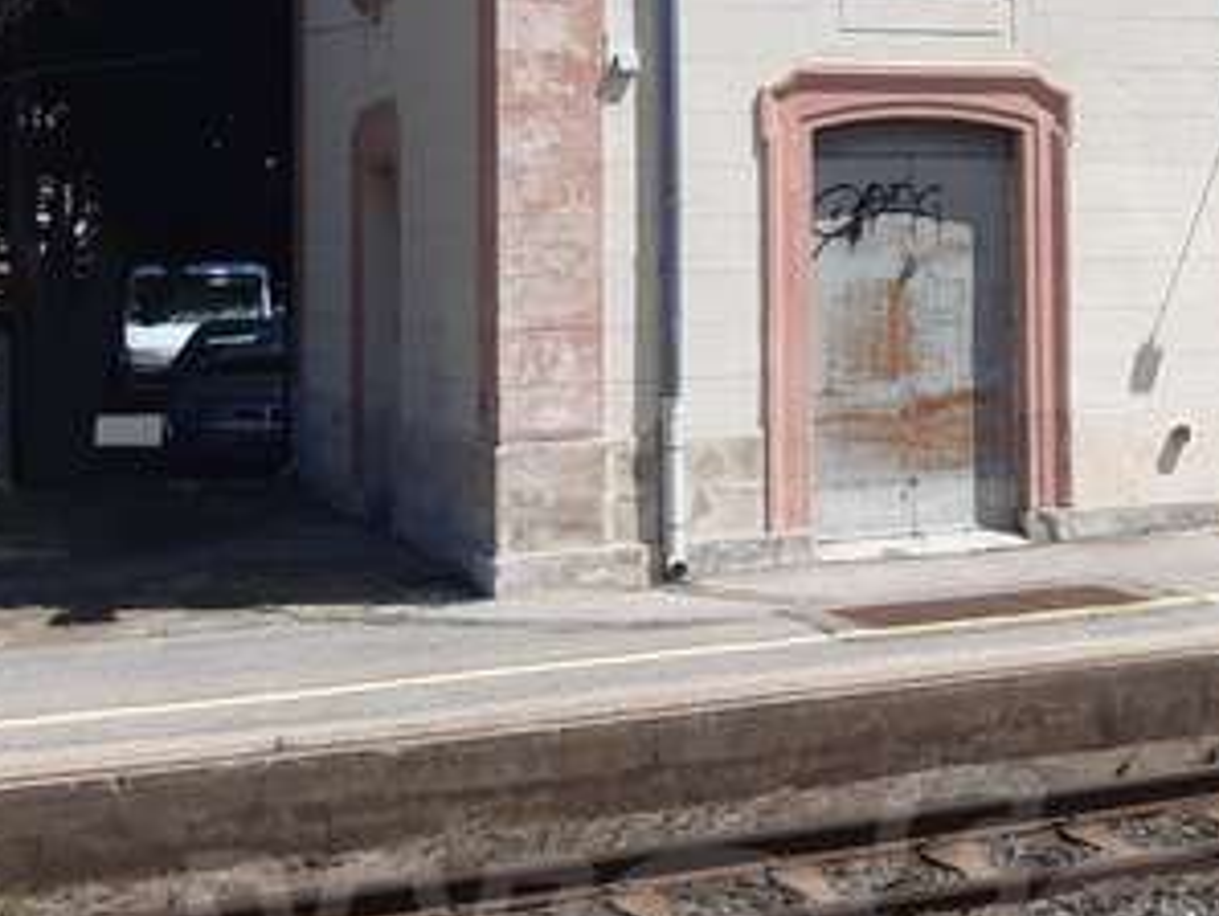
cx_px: 1346
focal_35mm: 67
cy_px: 147
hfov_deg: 26.6
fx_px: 2361
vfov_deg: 21.6
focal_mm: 3.92
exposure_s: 1/2141
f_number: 1.7
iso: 40
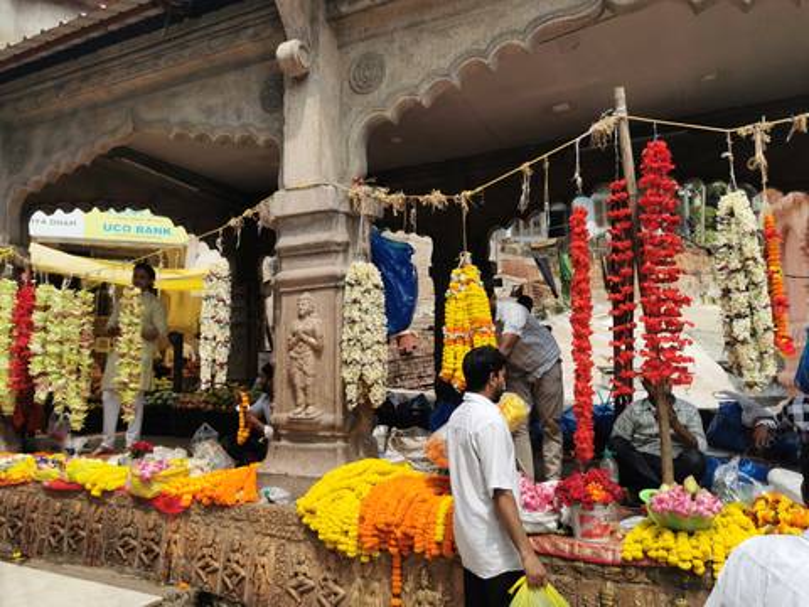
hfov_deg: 65.3
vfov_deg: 51.4
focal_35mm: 27
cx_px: 404
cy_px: 304
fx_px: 631
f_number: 1.6
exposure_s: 1/3546
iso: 50
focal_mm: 5.56
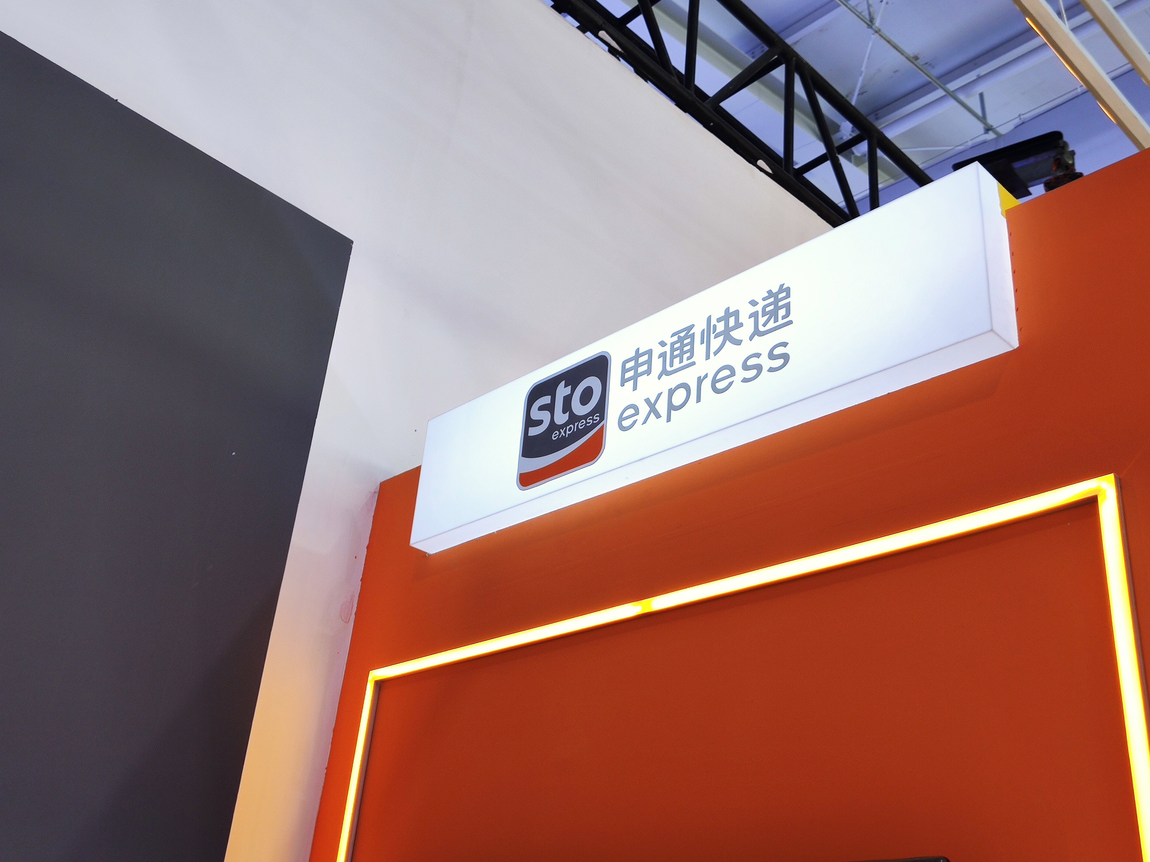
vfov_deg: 40.7
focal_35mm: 35
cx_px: 575
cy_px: 431
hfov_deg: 52.6
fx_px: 1163
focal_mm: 4.75
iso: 124
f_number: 1.75
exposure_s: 1/100
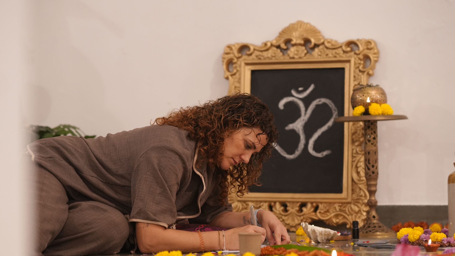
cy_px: 166
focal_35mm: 102
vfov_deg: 11.9
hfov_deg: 20.9
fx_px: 1231
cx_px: 201
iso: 1600
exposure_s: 1/100
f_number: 2.2
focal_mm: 85
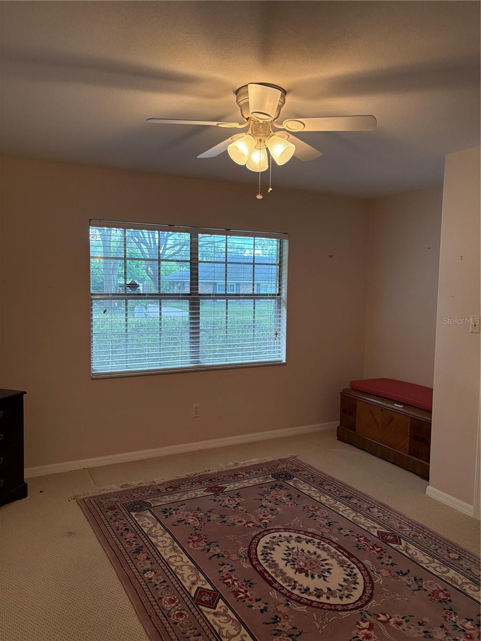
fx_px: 482
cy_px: 320
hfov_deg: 53.1
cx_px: 240
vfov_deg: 67.3
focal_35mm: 26
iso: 160
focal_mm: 5.96
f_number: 1.6
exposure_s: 1/120
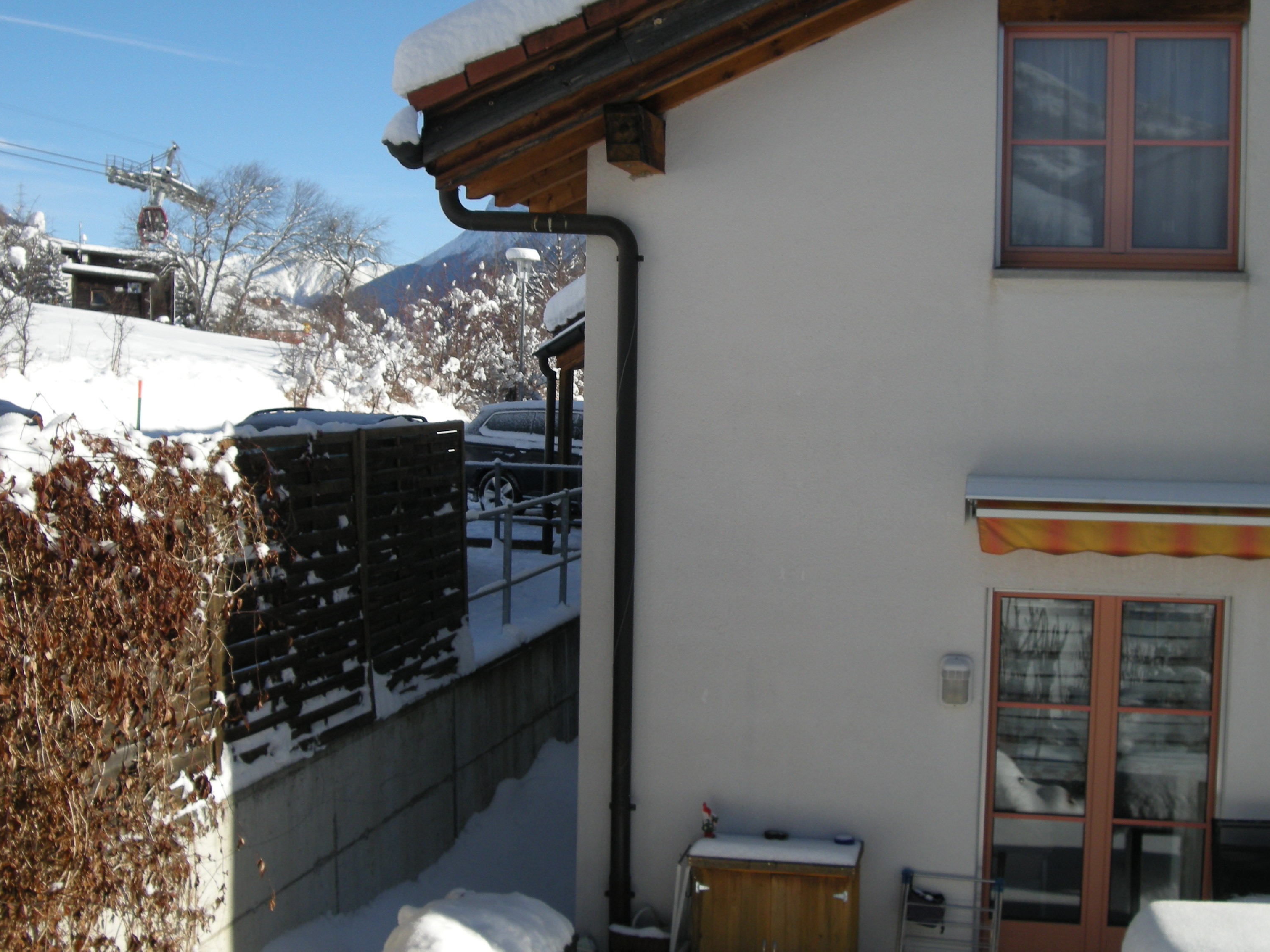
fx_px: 1798
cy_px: 483
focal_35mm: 49
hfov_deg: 38.9
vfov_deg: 29.7
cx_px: 688
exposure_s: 1/172
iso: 64
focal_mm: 7.9
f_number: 8
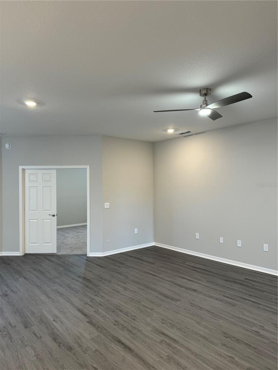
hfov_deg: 56.8
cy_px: 185
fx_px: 257
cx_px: 139
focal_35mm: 24
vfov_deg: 71.6
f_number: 1.78
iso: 125
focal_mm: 6.76
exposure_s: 1/60
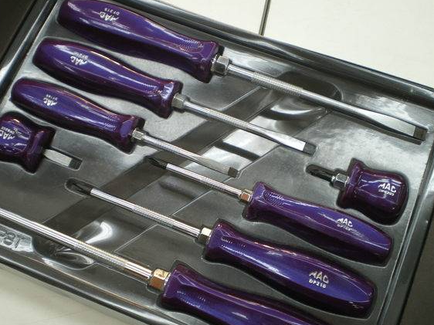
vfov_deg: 30.9
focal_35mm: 47
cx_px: 207
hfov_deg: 40.4
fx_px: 589
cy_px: 171
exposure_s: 1/50
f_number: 3.5
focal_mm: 7.4
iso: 125
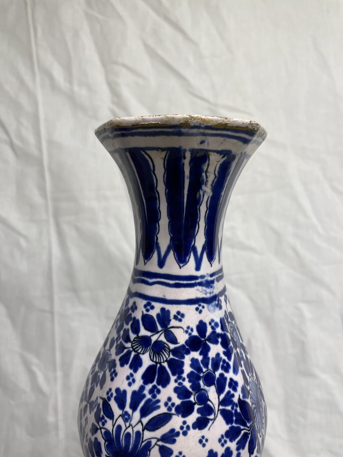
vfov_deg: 67.3
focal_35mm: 26
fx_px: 344
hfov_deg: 53.1
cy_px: 228
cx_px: 172
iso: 40
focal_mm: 4.2
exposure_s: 1/308
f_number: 1.6
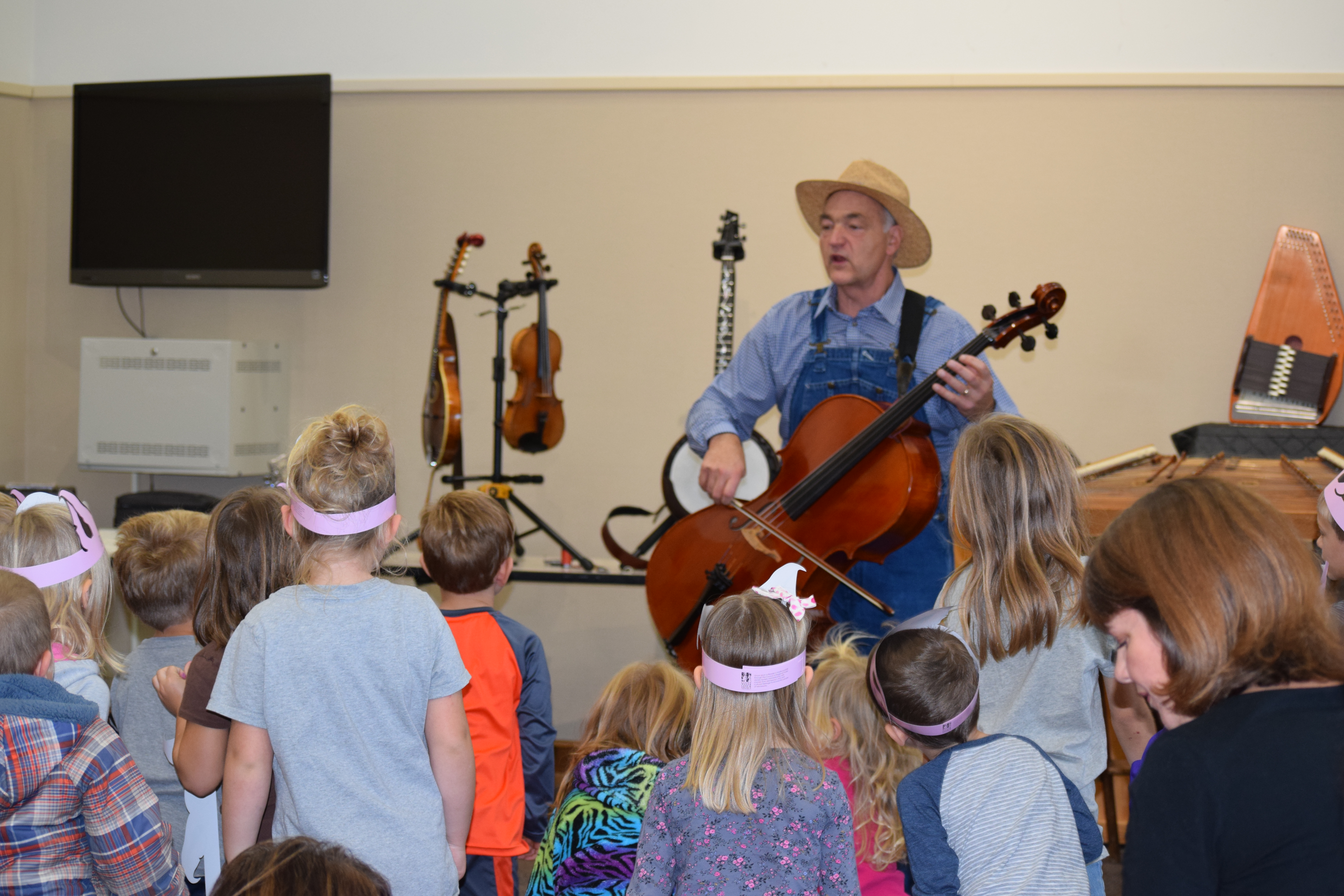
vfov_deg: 16.6
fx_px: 3080
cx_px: 672
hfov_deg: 24.6
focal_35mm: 82
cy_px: 448
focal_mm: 55
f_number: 4.5
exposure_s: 1/80
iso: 800
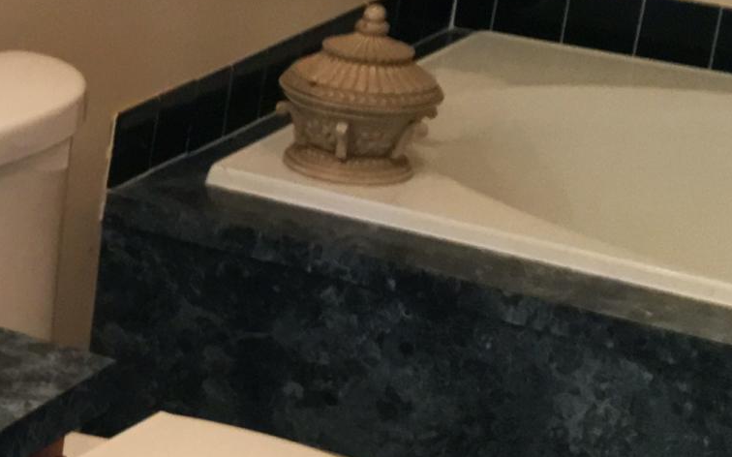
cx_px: -595
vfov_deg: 10.7
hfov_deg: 14.9
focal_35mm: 122
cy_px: 316
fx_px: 2433
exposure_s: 1/30
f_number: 2.2
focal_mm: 4.15
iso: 100
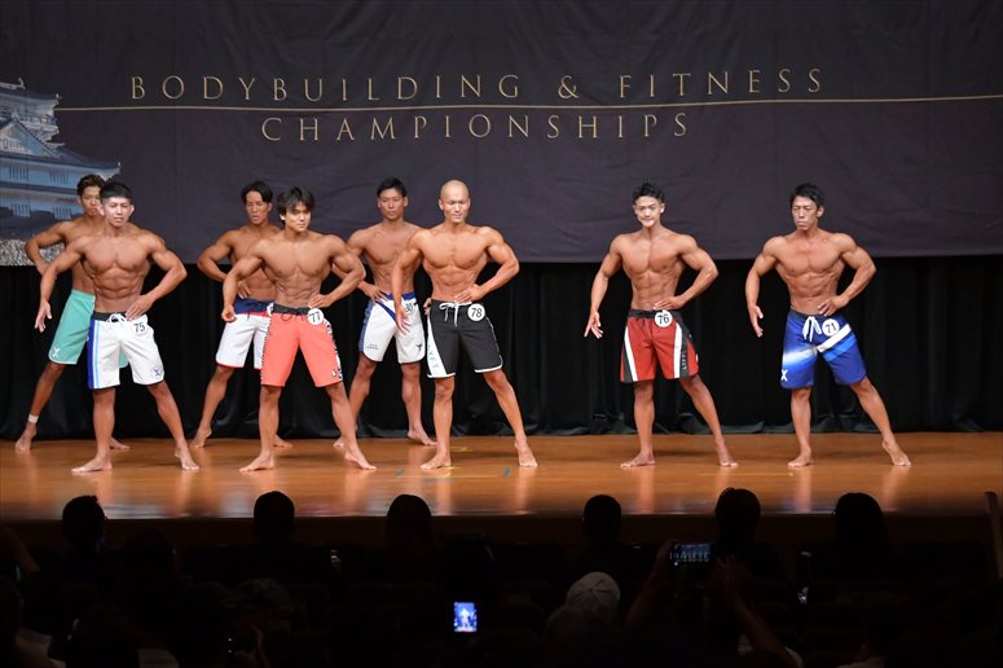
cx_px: 502
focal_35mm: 147
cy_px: 334
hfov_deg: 14.0
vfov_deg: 9.3
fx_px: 4094
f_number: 5.6
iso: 5000
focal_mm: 98
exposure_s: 1/400
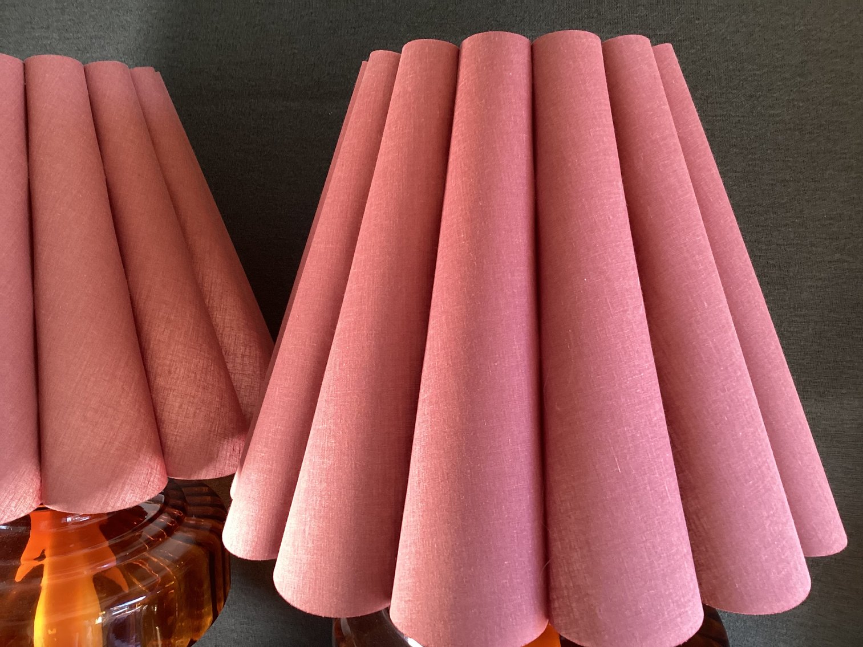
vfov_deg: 45.4
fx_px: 773
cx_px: 432
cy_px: 324
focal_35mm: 31
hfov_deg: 58.3
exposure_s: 1/60
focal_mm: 3.3
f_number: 2.4
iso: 160
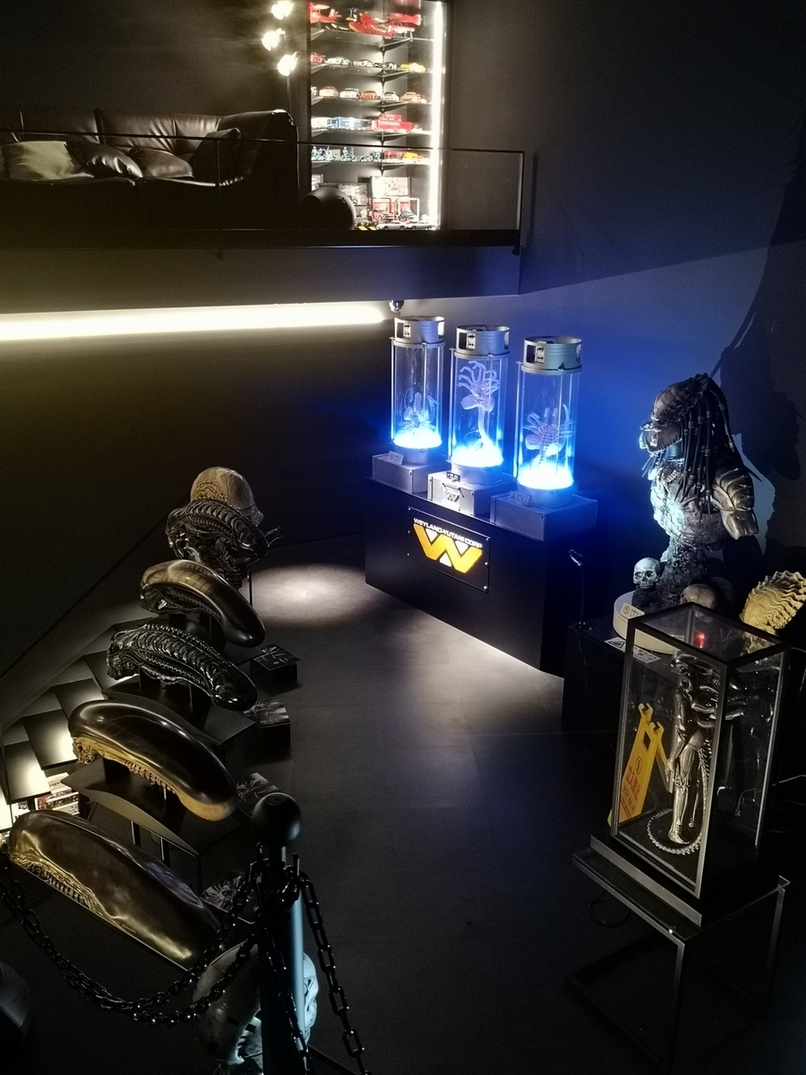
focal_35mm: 31
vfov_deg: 58.4
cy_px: 538
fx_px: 962
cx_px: 403
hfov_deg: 45.4
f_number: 1.8
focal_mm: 3.95
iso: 320
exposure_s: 1/30
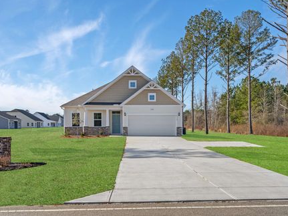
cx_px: 124
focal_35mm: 39
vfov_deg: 36.8
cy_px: 105
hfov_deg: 47.7
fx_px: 324
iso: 250
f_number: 8
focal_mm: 35
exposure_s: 1/1000
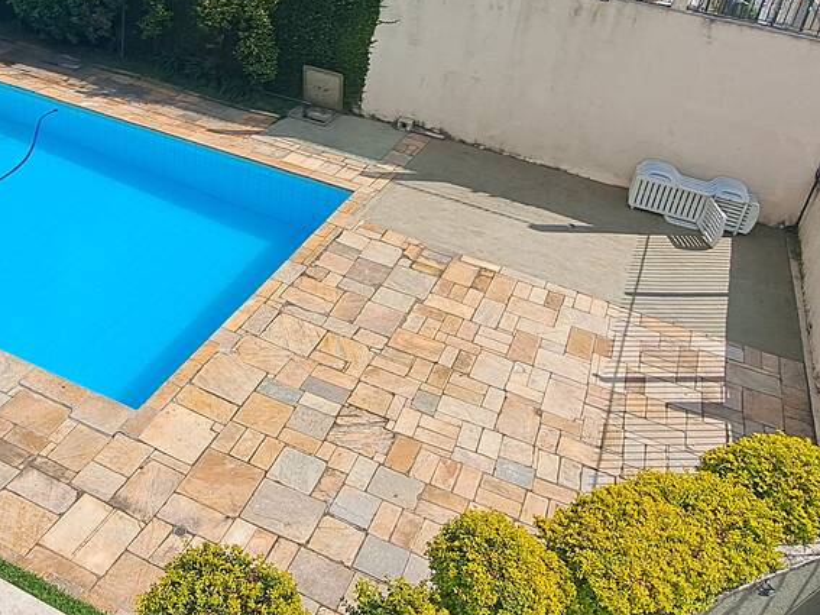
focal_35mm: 33
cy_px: 195
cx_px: 312
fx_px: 782
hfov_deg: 54.8
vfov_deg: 42.2
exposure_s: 1/1855
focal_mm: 1.74
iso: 50
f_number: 2.2
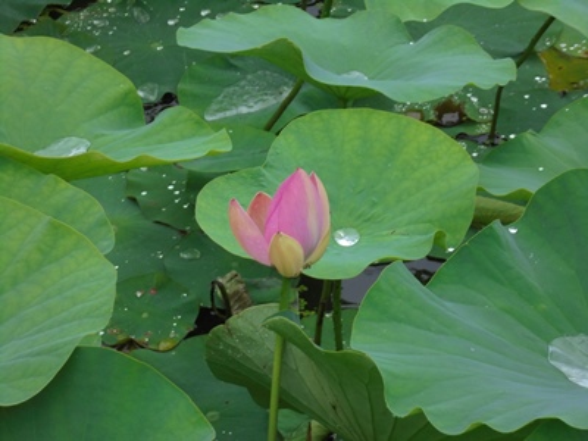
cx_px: 294
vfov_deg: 9.5
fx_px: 2650
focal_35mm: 156
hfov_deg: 12.7
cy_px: 220
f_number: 6.5
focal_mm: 27.6
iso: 160
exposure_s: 1/125
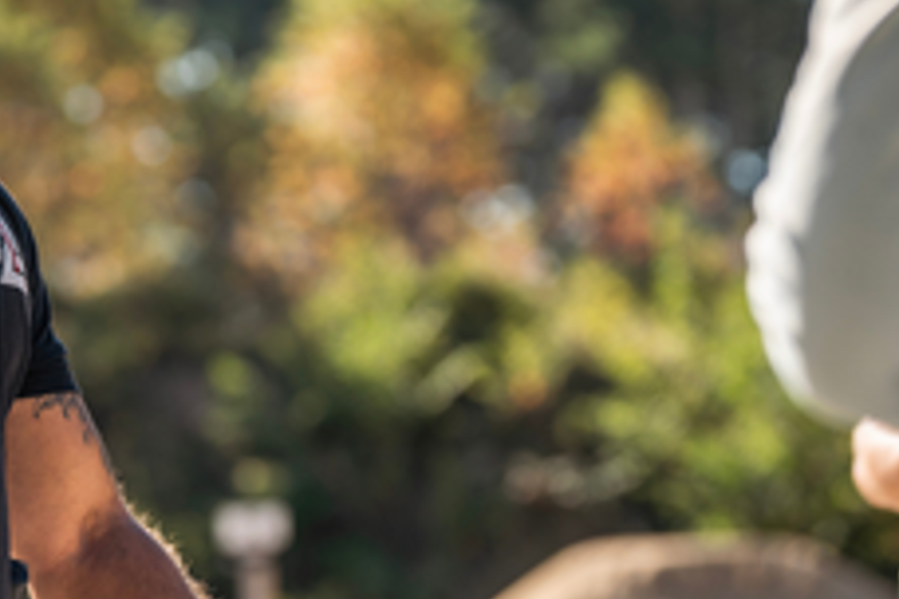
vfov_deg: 5.2
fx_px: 6642
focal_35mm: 266
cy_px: 130
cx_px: 71
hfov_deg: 7.7
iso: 125
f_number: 3.2
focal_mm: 101
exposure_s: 1/1600
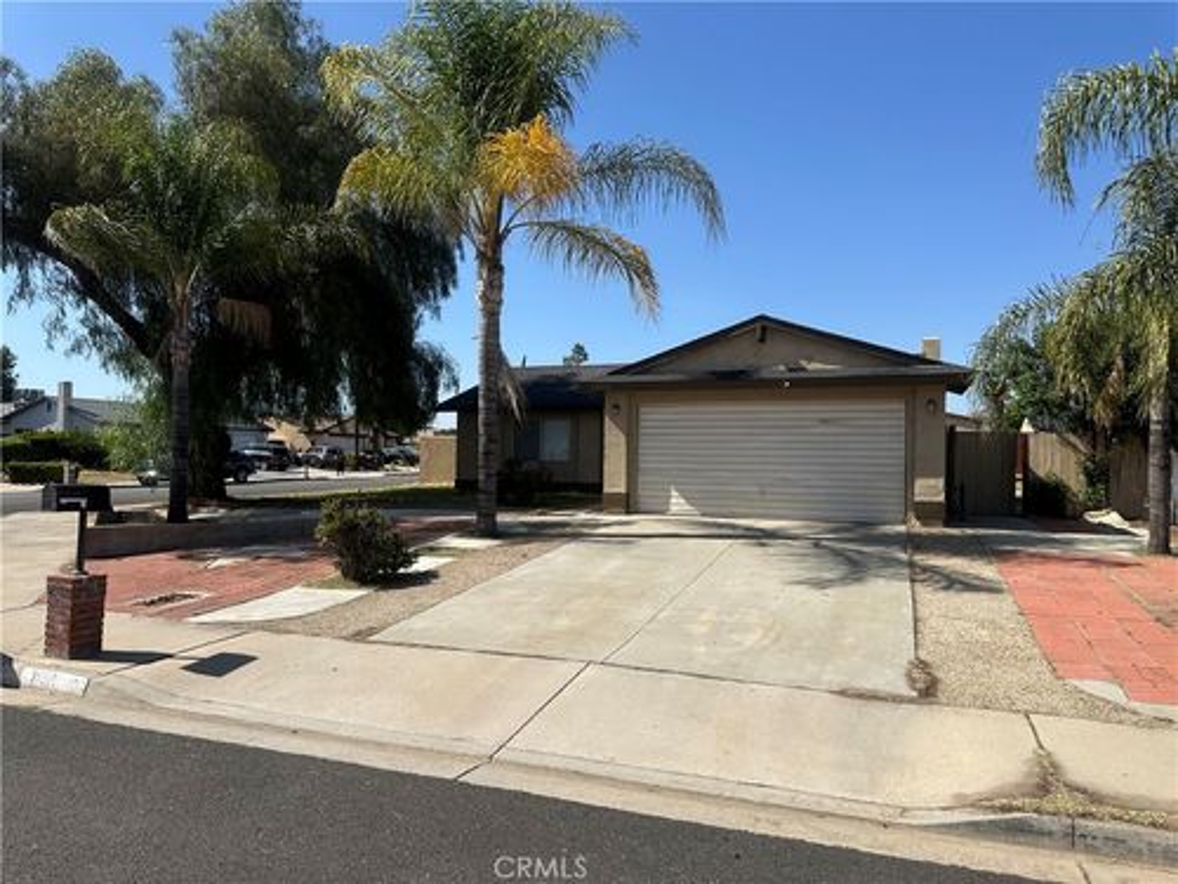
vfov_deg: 56.8
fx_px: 817
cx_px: 589
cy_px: 442
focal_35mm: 24
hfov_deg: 71.6
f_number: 1.78
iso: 80
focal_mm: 6.86
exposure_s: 1/5263
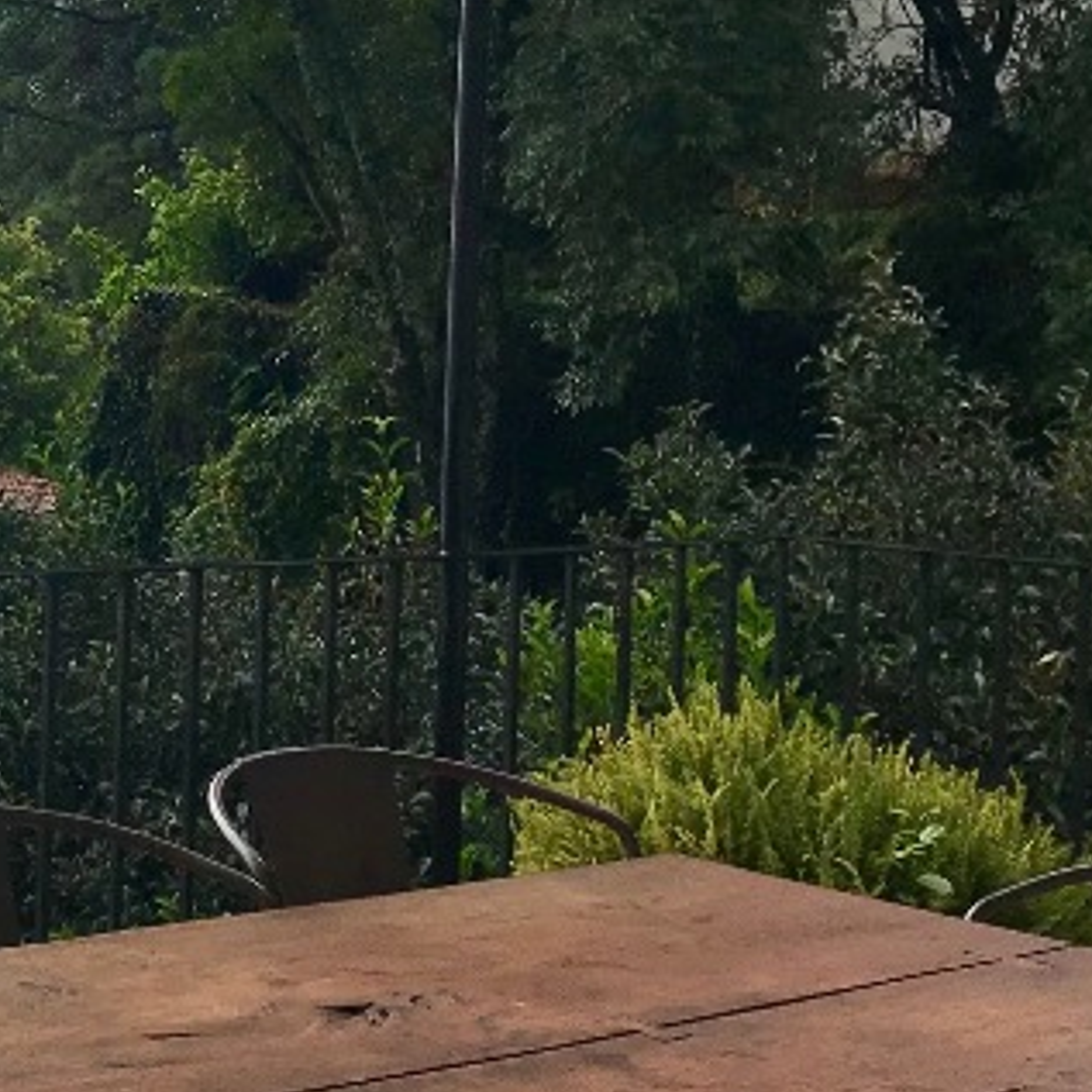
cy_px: 355
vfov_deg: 21.6
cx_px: -241
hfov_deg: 20.2
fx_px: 2855
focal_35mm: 80
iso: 20
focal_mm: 3.99
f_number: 1.8
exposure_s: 1/833
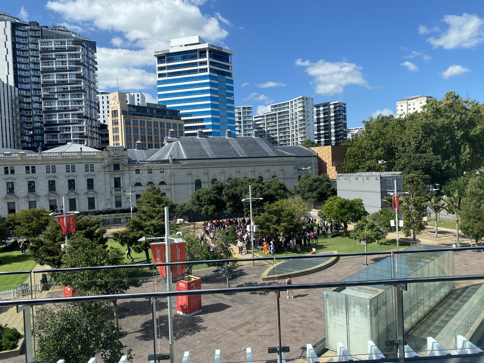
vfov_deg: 53.1
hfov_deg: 67.3
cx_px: 242
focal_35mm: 26
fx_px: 364
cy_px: 182
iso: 32
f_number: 1.8
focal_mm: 4.25
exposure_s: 1/2141
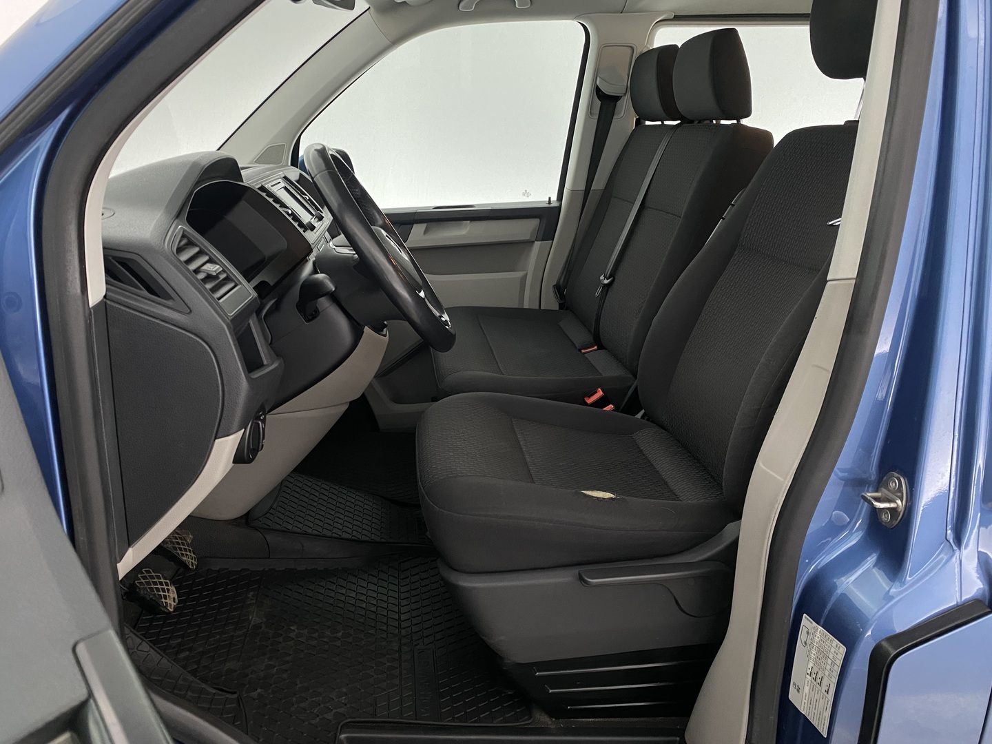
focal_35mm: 26
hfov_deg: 67.3
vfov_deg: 53.1
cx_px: 496
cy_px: 372
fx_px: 745
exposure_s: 1/25
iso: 400
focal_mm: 4.25
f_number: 1.8
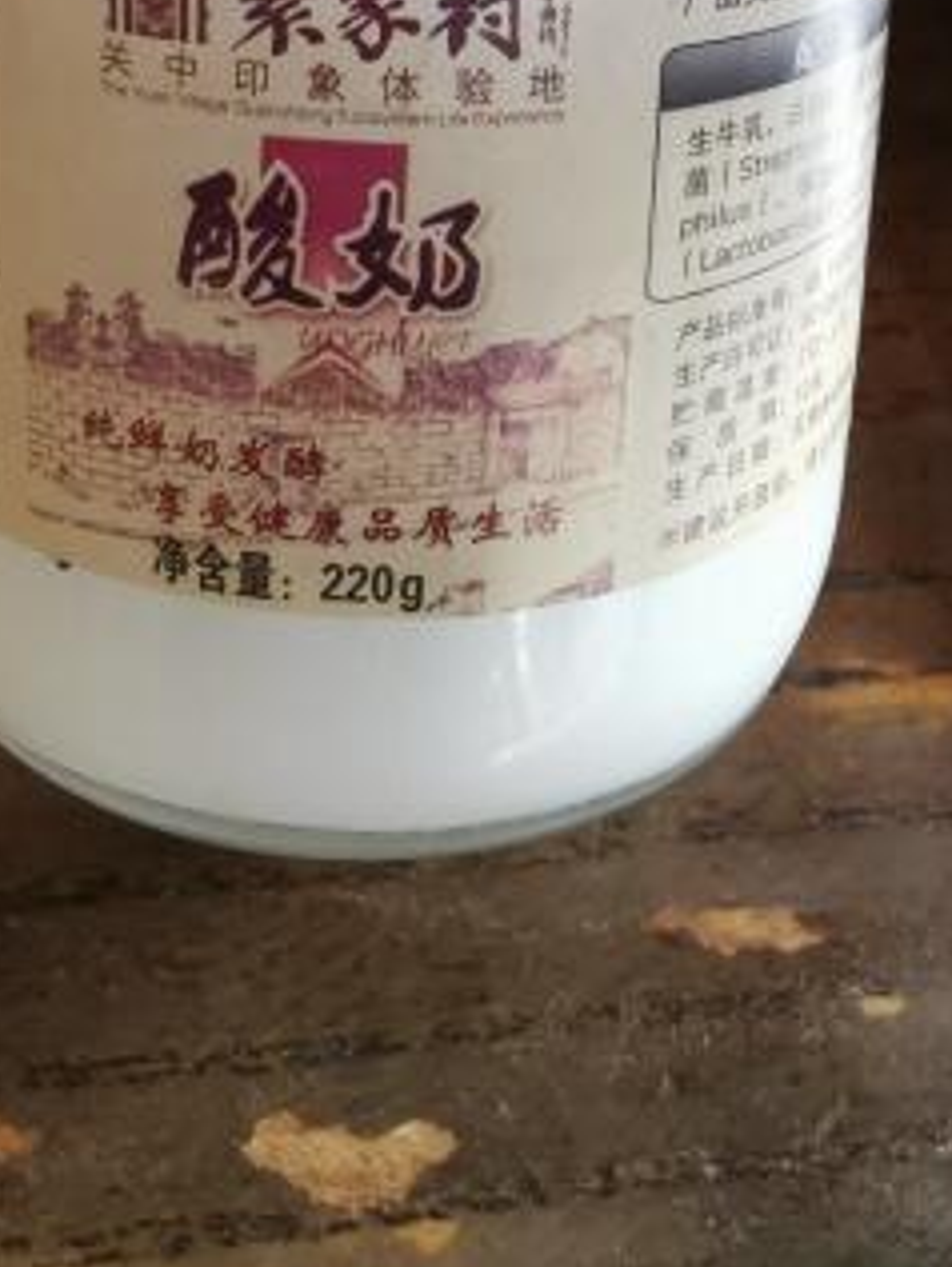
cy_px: 170
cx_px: 480
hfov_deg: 29.7
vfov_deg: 36.9
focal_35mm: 49
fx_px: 1796
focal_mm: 2.26
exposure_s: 1/25
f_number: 2.2
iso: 320
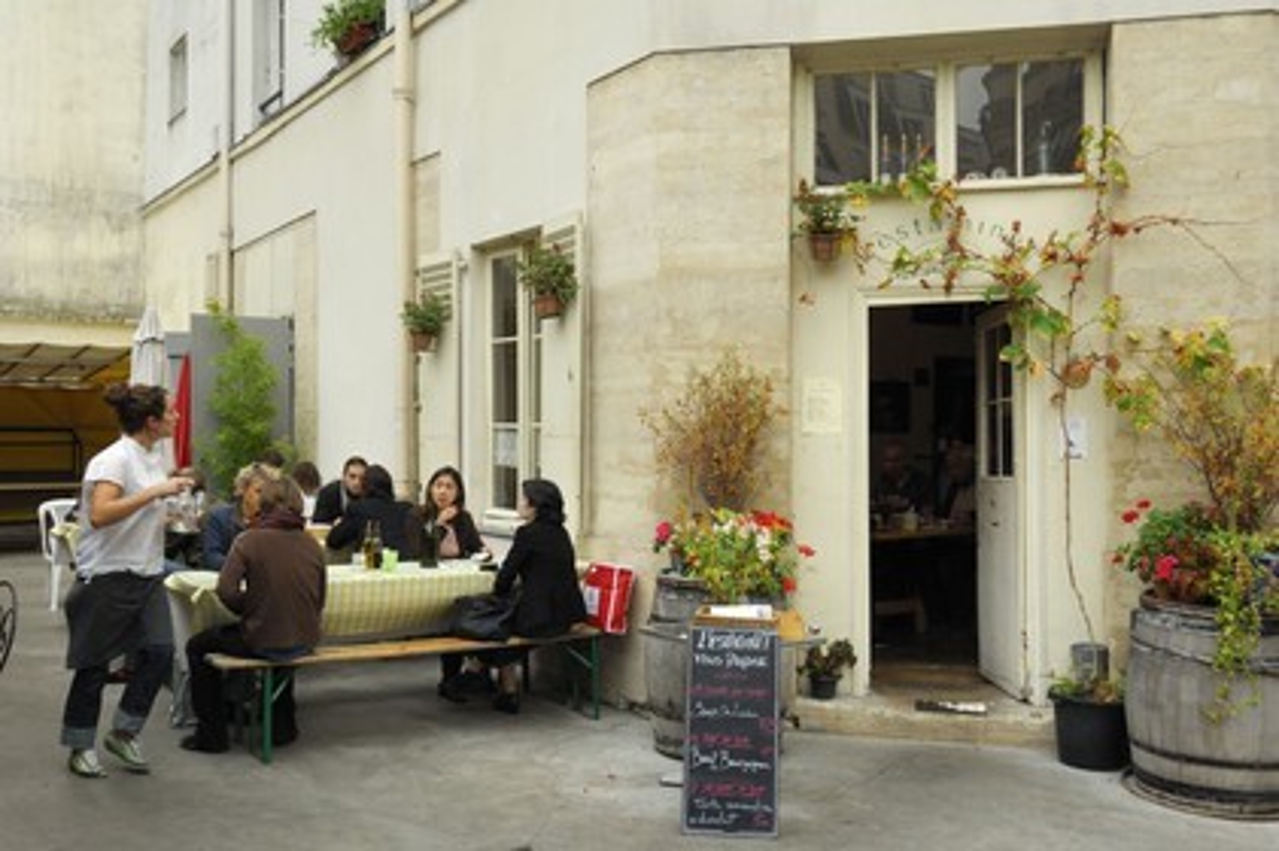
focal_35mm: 36
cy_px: 426
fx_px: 1278
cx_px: 640
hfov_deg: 53.2
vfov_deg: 36.8
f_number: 8.5
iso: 400
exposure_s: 1/160
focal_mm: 24
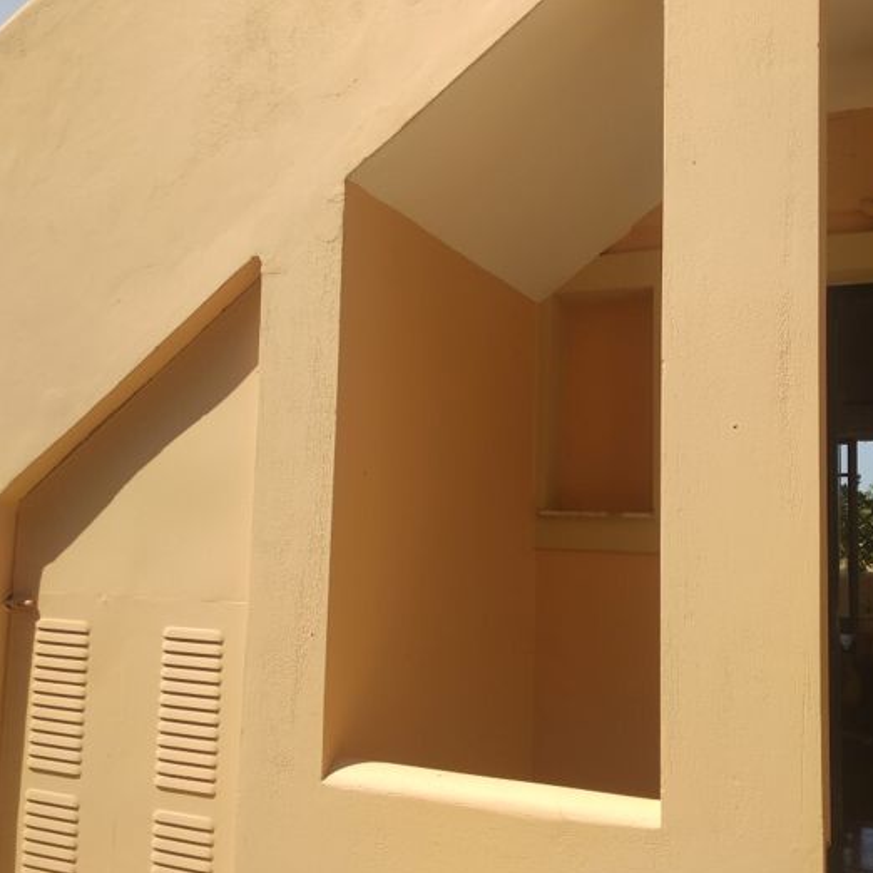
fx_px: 885
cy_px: 440
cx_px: 576
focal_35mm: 31
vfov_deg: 52.5
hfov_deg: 51.6
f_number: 2.2
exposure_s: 1/984
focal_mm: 3.81
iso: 100
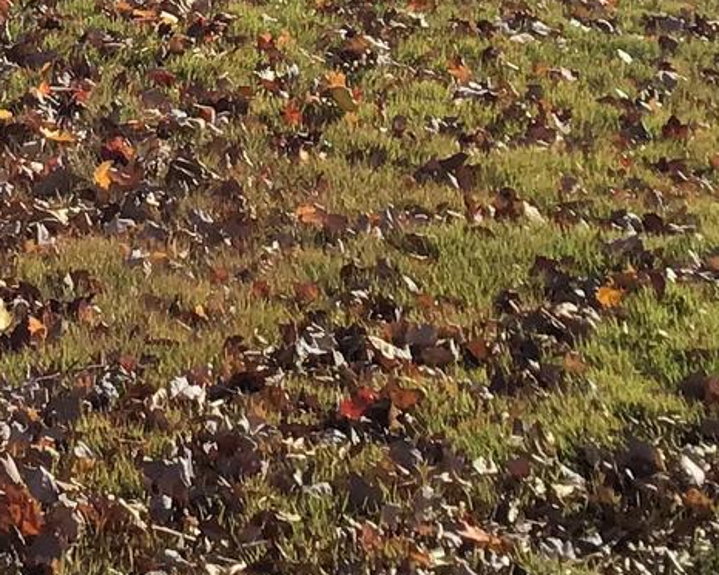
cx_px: -128
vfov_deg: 10.9
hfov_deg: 14.1
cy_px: -452
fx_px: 2831
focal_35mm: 133
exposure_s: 1/1431
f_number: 2.4
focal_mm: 3.3
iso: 25
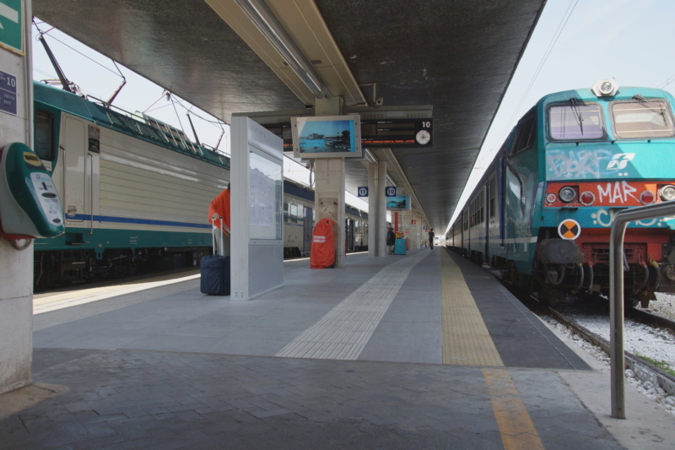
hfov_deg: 57.2
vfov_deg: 40.0
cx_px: 338
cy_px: 225
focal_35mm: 33
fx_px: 619
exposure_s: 1/160
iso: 100
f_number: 6.3
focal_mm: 22
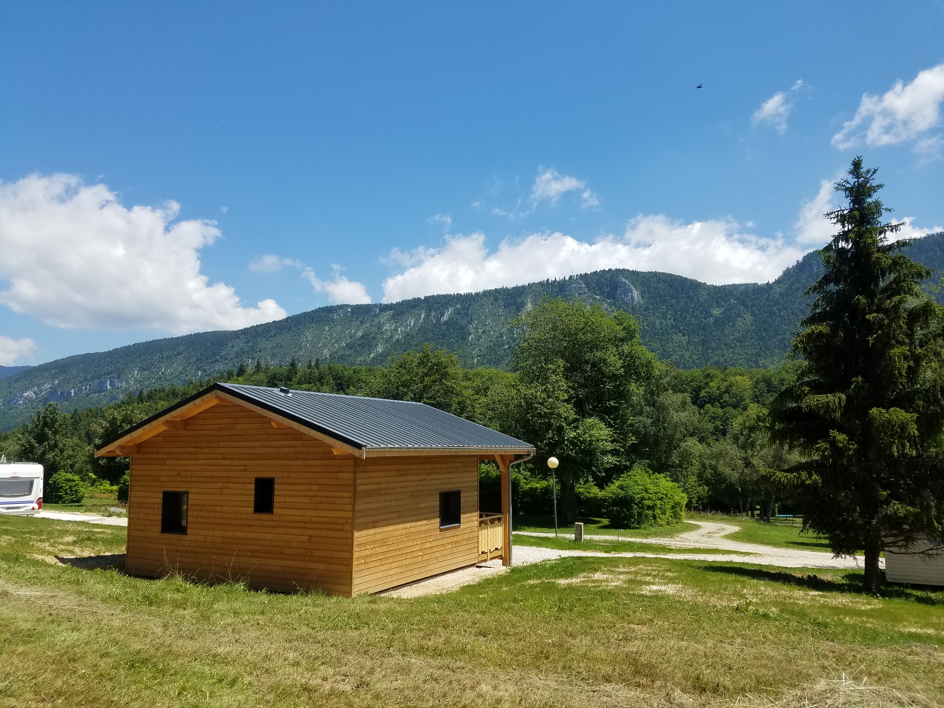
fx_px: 709
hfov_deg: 67.3
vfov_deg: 53.1
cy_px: 354
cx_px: 472
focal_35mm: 26
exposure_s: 1/2504
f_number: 1.7
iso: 50
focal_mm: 4.2
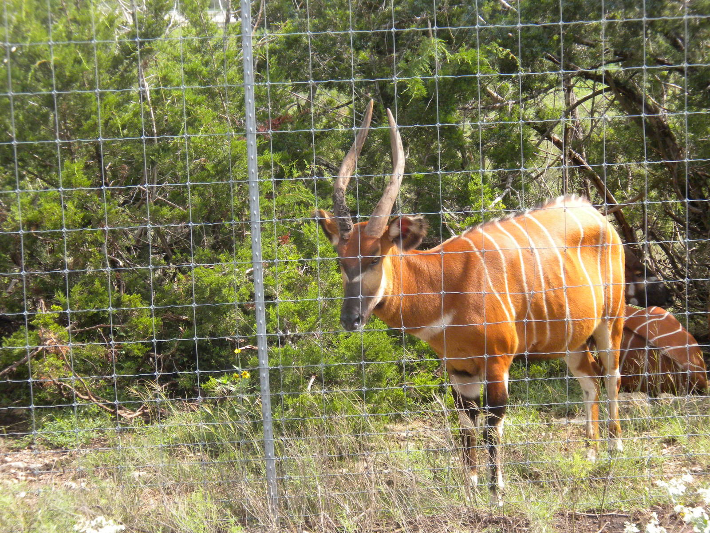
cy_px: 266
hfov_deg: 23.0
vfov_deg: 17.4
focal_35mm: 85
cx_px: 355
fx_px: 1743
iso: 240
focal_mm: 15
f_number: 5.1
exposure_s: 1/513
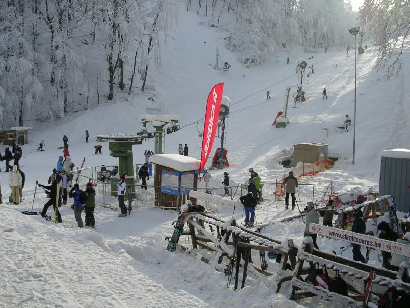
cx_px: 203
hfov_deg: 47.8
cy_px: 152
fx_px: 462
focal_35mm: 39
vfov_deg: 36.8
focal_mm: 5.8
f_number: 5.6
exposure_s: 1/296
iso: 50
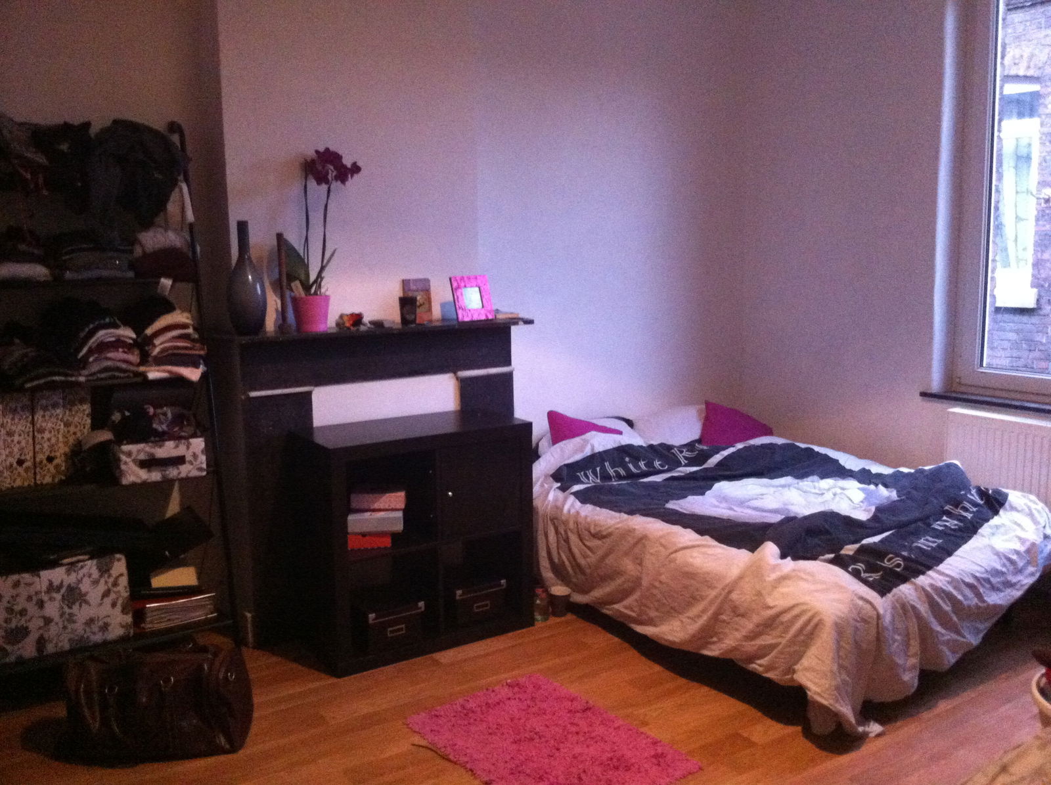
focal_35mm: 35
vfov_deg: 40.6
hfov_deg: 52.7
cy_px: 392
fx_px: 1061
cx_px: 526
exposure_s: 1/17
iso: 800
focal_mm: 3.85
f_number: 2.8
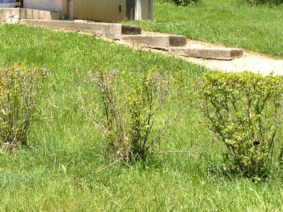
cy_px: -67
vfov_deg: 12.4
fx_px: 948
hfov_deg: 16.4
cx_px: -37
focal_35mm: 116
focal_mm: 4.13
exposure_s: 1/723
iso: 50
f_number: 2.4
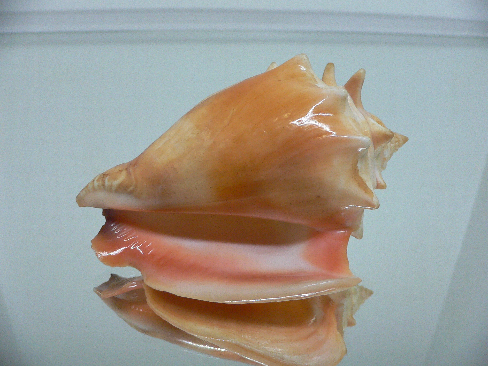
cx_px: 244
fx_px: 493
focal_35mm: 35
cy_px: 183
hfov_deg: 52.6
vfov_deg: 40.7
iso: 200
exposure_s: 1/50
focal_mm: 4.6
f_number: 2.8
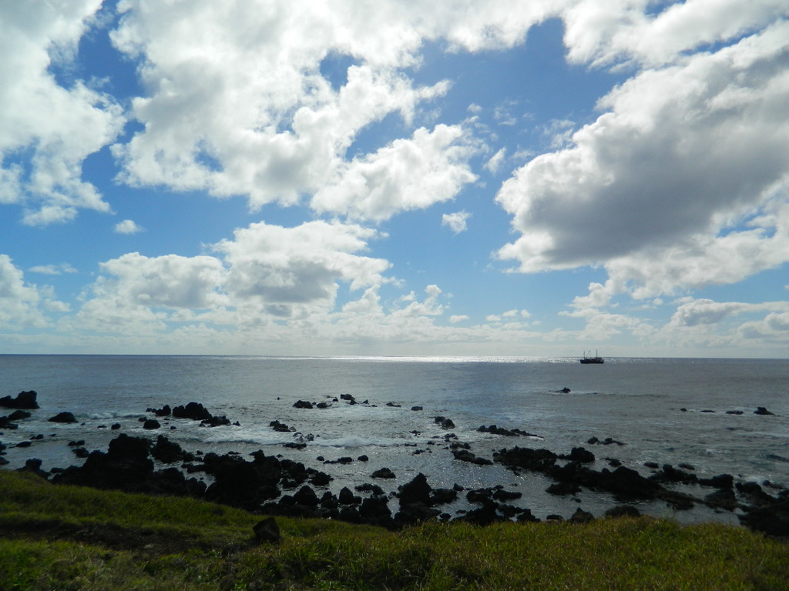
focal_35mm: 25
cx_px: 394
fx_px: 570
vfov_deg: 54.9
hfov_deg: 69.4
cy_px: 296
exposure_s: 1/500
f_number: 8.7
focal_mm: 4.5
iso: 80
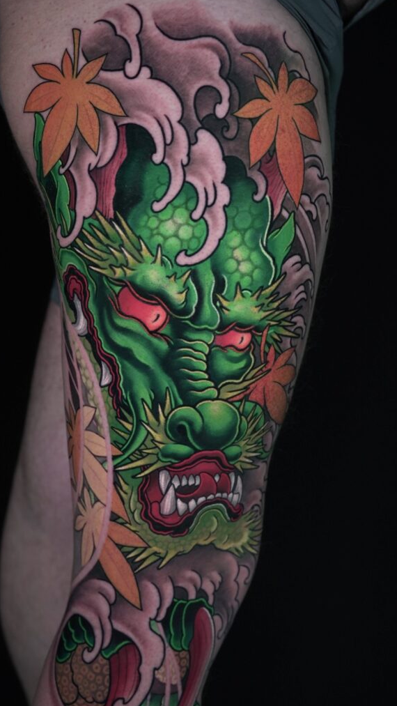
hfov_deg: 22.6
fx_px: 992
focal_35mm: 53
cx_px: 165
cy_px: 353
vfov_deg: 39.2
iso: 1000
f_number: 4.5
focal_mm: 50
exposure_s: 1/30
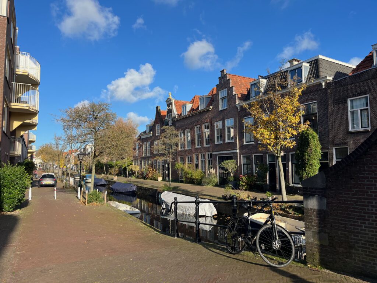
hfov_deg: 67.3
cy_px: 142
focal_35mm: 26
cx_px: 188
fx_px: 283
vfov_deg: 53.1
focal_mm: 5.1
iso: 50
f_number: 1.6
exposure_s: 1/2268
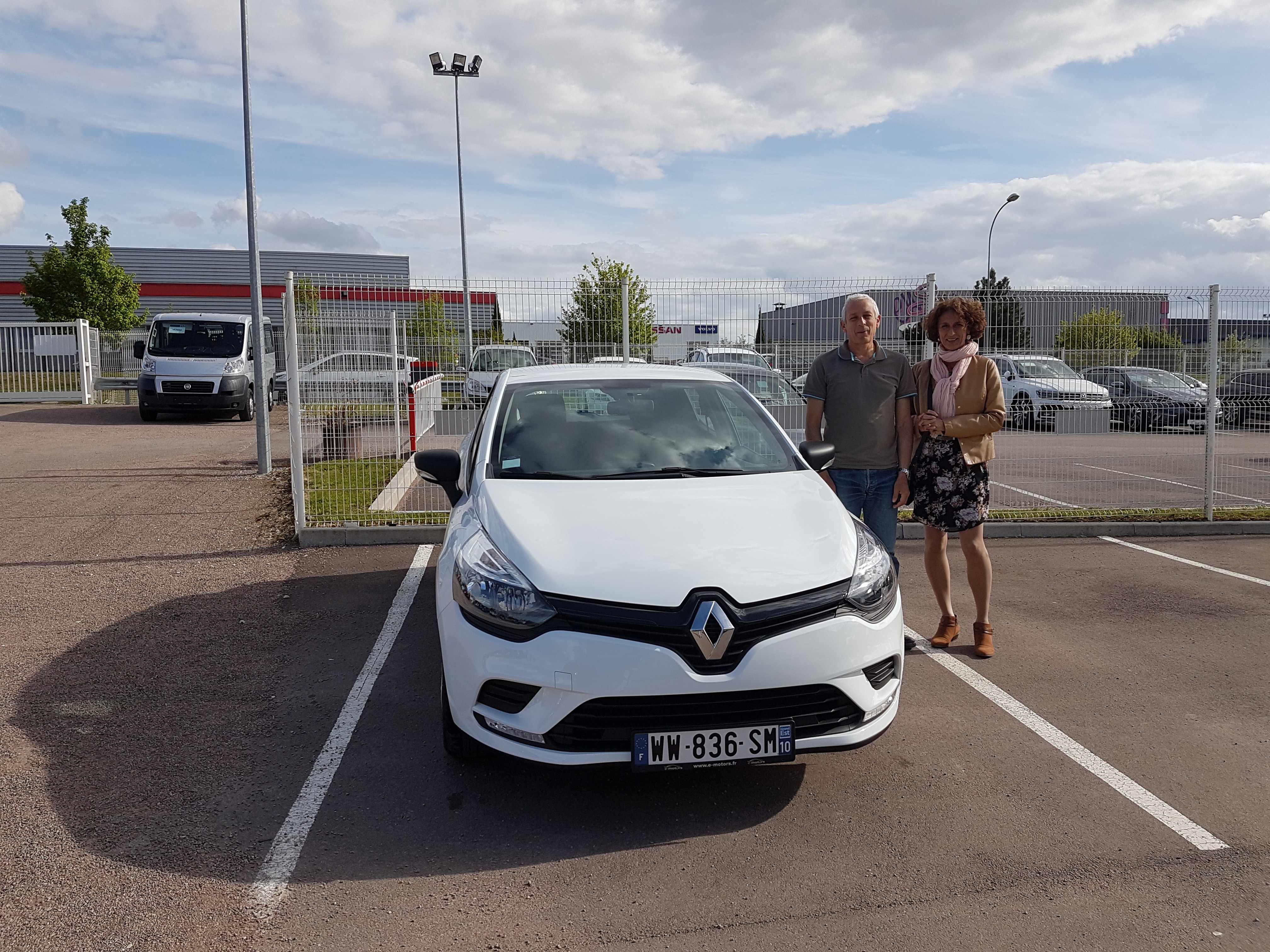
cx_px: 635
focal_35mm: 26
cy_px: 476
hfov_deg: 67.3
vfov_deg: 53.1
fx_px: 954
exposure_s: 1/2368
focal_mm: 4.2
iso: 40
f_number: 1.7
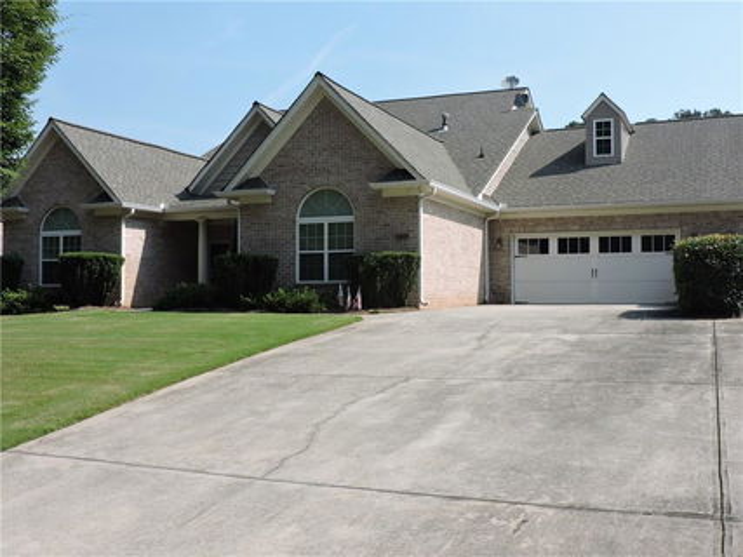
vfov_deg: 35.9
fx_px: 858
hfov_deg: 46.8
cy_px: 278
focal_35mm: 40
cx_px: 372
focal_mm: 7.1
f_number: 3.3
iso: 100
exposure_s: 1/800
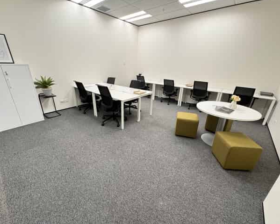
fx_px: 124
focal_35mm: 15
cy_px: 112
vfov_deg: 84.0
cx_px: 138
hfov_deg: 96.8
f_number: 2.2
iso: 160
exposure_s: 1/50
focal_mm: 2.22
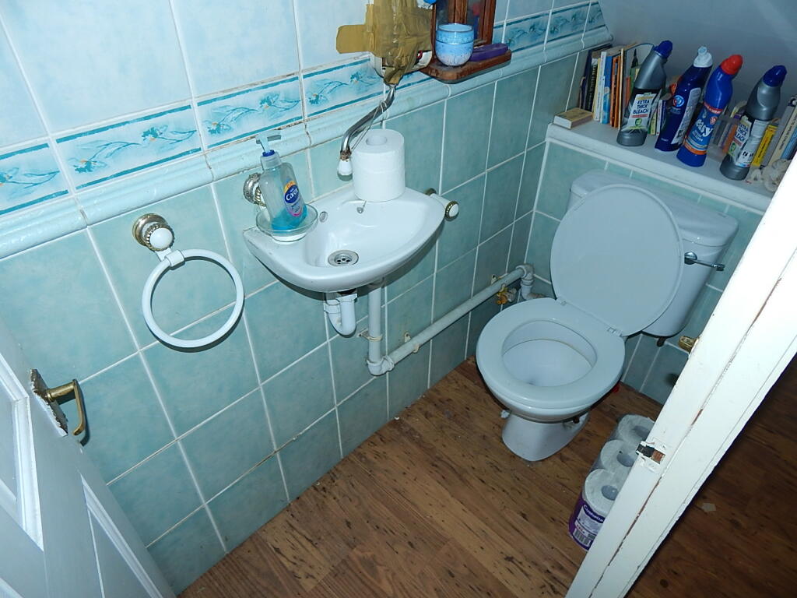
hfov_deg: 76.4
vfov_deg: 61.1
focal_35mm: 22
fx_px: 507
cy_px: 299
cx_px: 398
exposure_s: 1/30
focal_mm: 4
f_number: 3
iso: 125
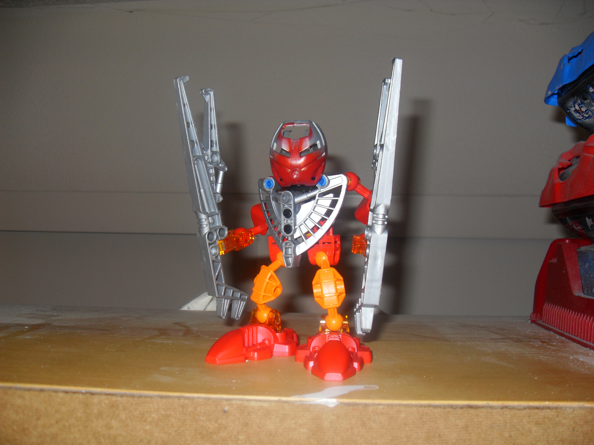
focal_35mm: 34
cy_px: 222
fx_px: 583
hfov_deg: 54.0
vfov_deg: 41.8
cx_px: 297
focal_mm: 6.3
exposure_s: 1/45
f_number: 2.8
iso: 100
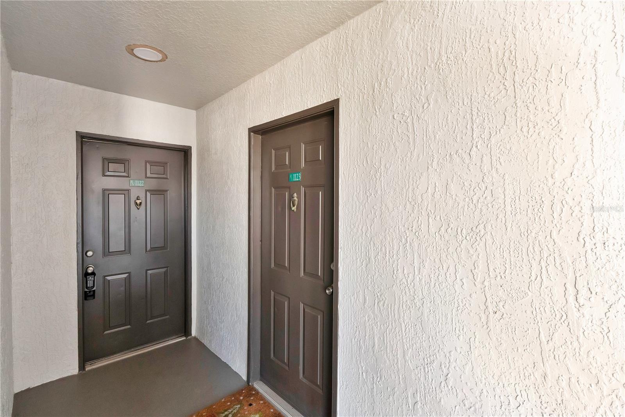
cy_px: 208
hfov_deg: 96.7
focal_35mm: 16
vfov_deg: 73.7
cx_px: 312
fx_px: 278
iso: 5000
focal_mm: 16
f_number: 8
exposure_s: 1/30
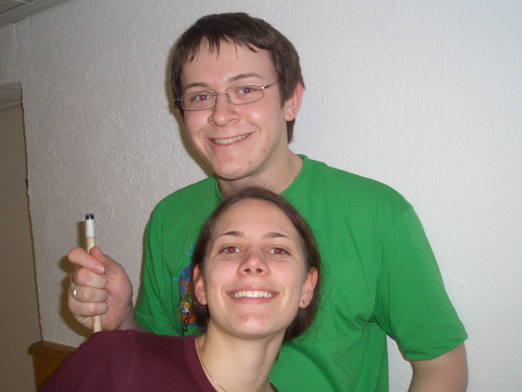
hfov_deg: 51.4
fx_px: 543
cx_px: 261
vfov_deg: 39.7
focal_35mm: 36
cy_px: 196
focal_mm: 4.8
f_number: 4
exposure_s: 1/40
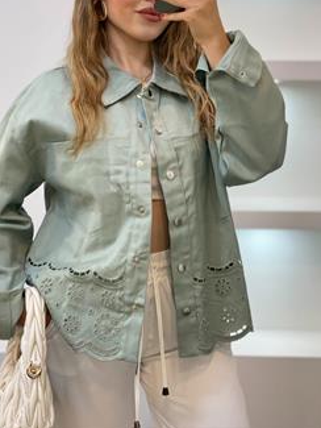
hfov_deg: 22.3
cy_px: 160
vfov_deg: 29.3
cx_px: 139
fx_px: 816
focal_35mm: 66
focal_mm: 6
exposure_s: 1/100
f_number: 2
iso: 100
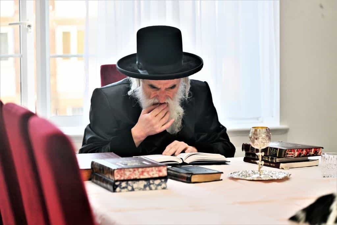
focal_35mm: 120
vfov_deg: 11.4
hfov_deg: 17.1
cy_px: 112
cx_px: 168
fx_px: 1123
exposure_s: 1/200
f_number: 4
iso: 400
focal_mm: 120
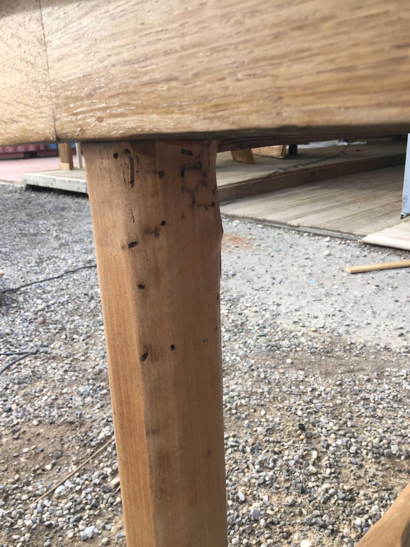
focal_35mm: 29
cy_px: 274
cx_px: 205
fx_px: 458
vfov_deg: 61.7
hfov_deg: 48.2
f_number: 2.2
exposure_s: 1/195
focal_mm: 4.15
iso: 32
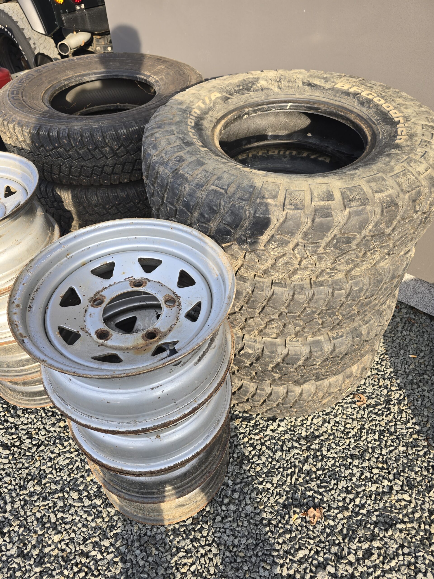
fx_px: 384
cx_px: 217
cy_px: 290
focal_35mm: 23
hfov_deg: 58.9
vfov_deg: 73.9
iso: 12
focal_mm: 6.3
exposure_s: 1/180
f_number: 1.7
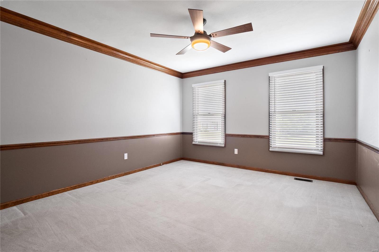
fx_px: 189
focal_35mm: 18
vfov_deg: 67.4
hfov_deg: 90.0
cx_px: 190
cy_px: 126
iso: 400
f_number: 8
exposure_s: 1/5
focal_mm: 9
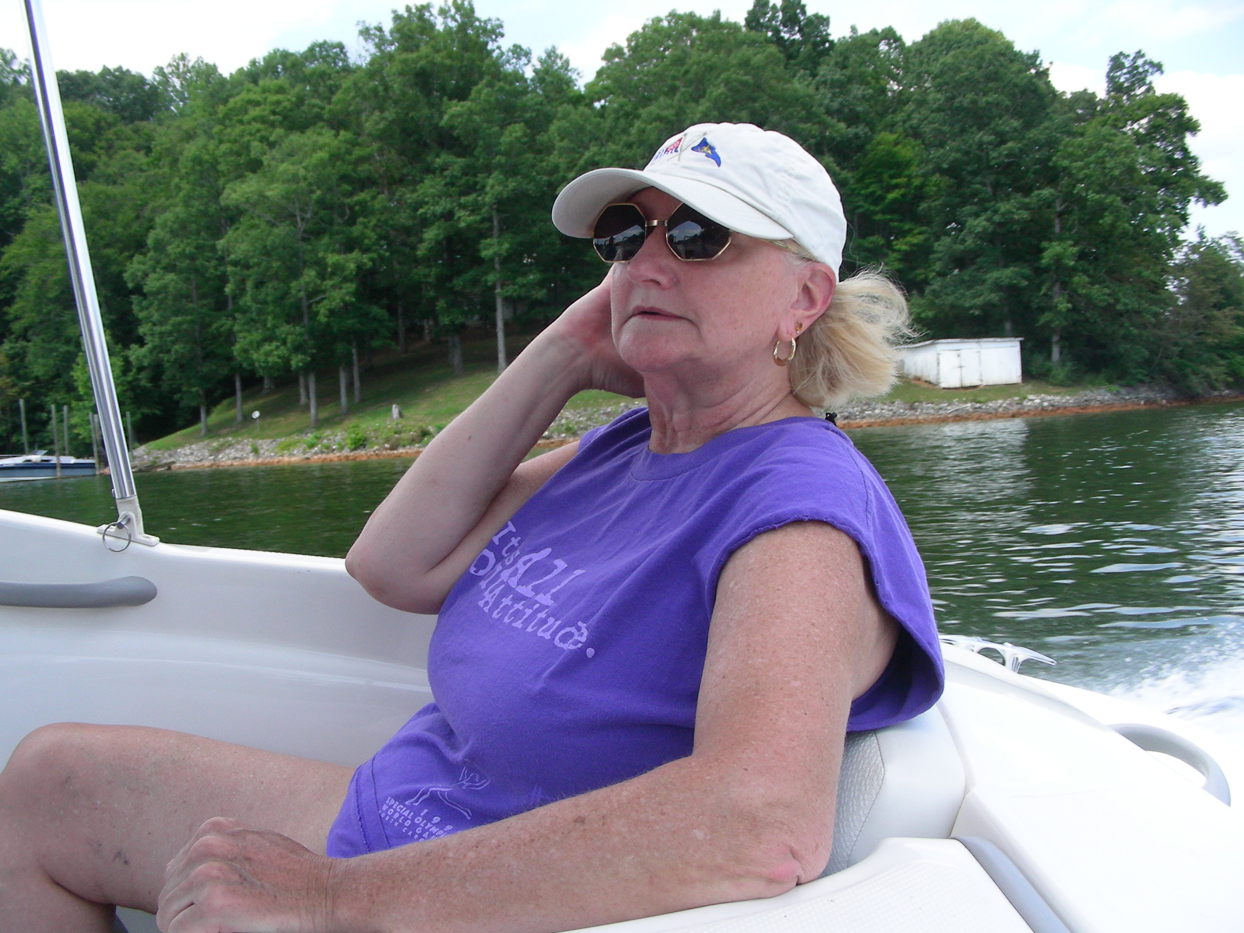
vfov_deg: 37.7
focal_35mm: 38
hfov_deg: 49.0
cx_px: 622
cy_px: 466
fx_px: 1366
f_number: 4
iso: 50
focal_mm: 6.3
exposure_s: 1/270
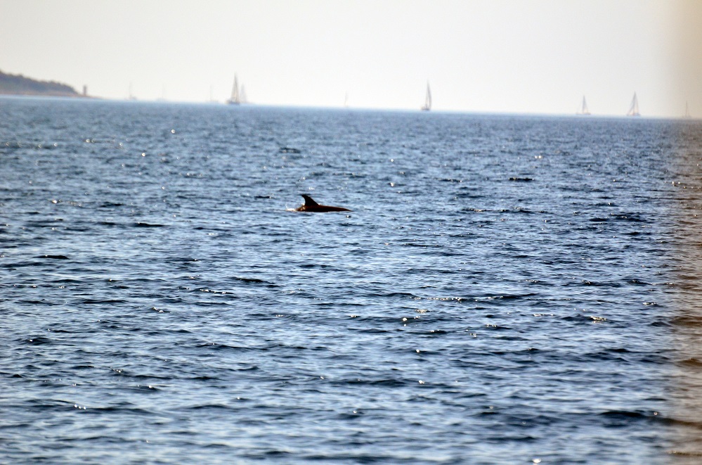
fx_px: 8754
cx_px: 351
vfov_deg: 3.0
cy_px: 232
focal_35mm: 450
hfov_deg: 4.6
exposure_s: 1/4000
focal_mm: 300
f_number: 5.6
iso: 800
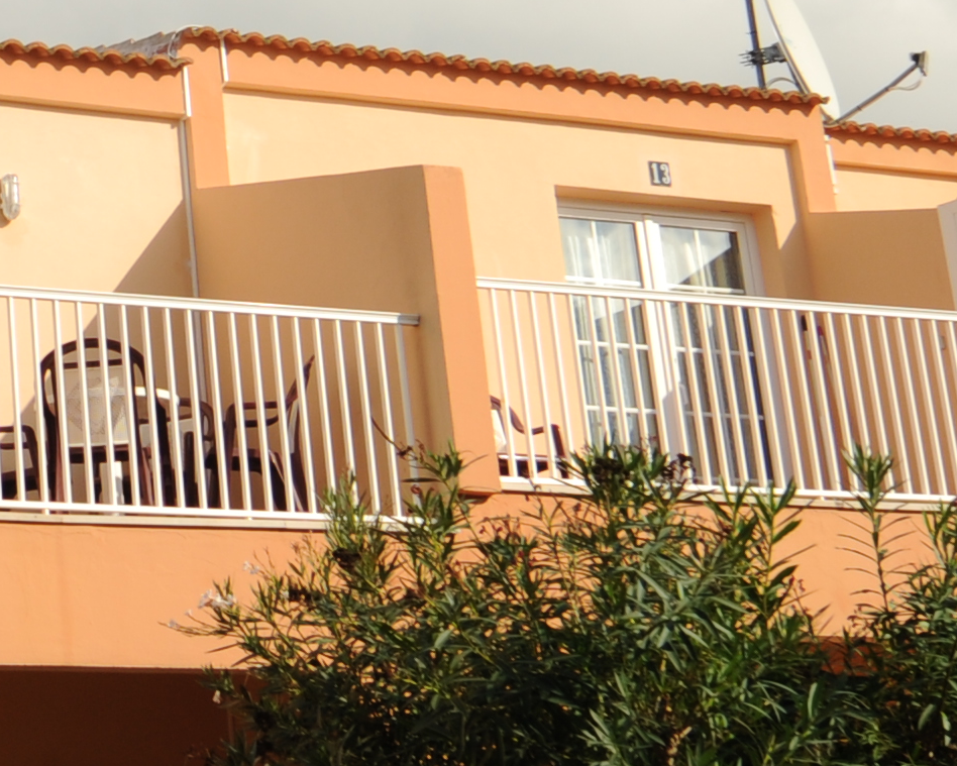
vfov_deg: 17.0
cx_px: -344
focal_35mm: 89
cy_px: 35
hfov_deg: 19.5
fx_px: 2522
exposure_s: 1/2500
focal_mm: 14
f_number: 2.8
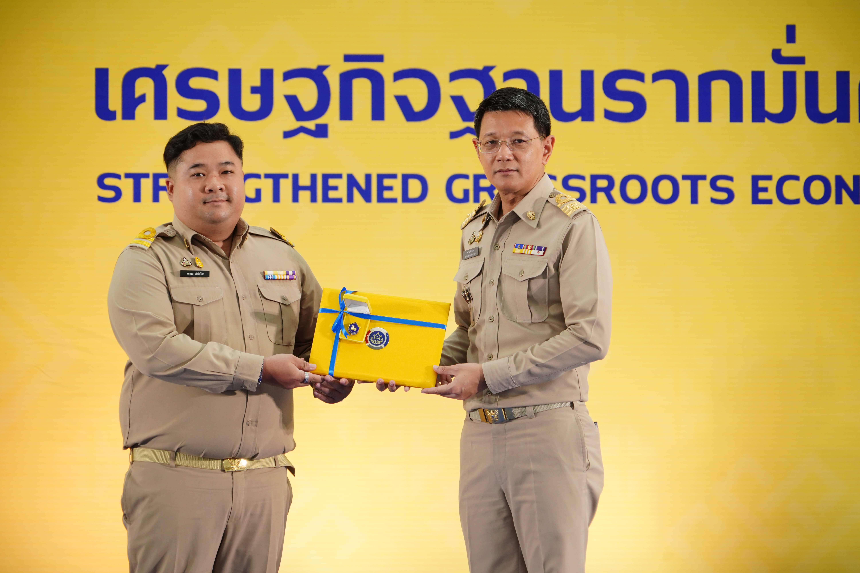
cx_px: 430
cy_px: 286
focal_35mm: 191
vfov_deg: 7.2
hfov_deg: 10.8
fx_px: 4562
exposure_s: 1/80
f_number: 6.3
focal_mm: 191
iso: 1000
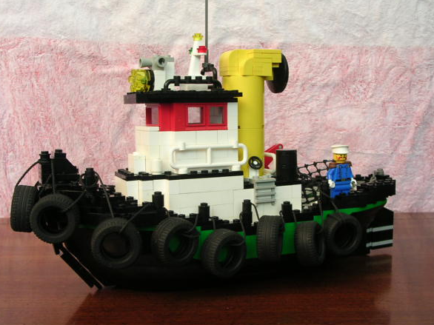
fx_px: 589
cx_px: 217
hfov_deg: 40.4
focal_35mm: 47
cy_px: 175
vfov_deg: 30.8
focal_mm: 6.6
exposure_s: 1/3.8
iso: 152
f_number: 3
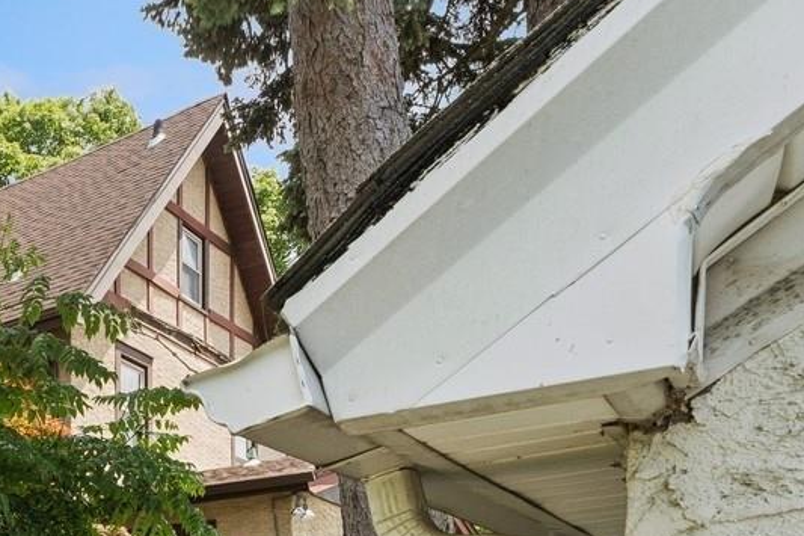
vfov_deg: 27.1
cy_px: 684
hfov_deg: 34.7
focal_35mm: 42
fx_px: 938
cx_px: -207
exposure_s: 1/40
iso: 100
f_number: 11
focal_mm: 14
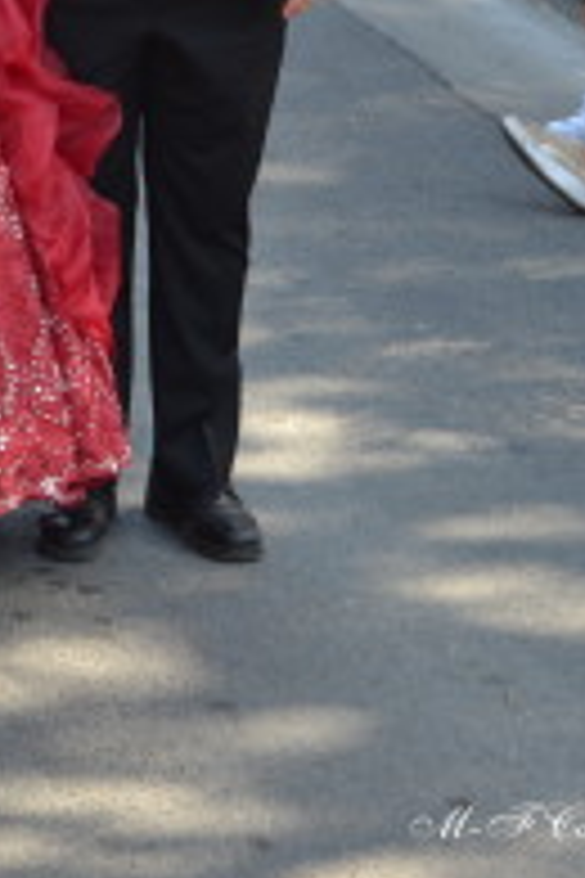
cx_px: -50
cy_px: -185
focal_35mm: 192
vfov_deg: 10.5
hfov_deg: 7.1
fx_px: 4680
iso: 160
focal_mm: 52
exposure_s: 1/125
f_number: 5.6
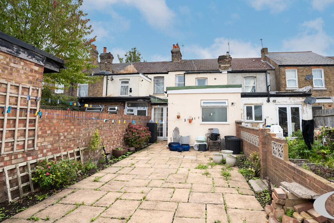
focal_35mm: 19
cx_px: 188
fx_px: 176
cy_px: 101
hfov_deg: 86.5
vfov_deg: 64.4
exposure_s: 1/2500
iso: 400
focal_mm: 16
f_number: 8
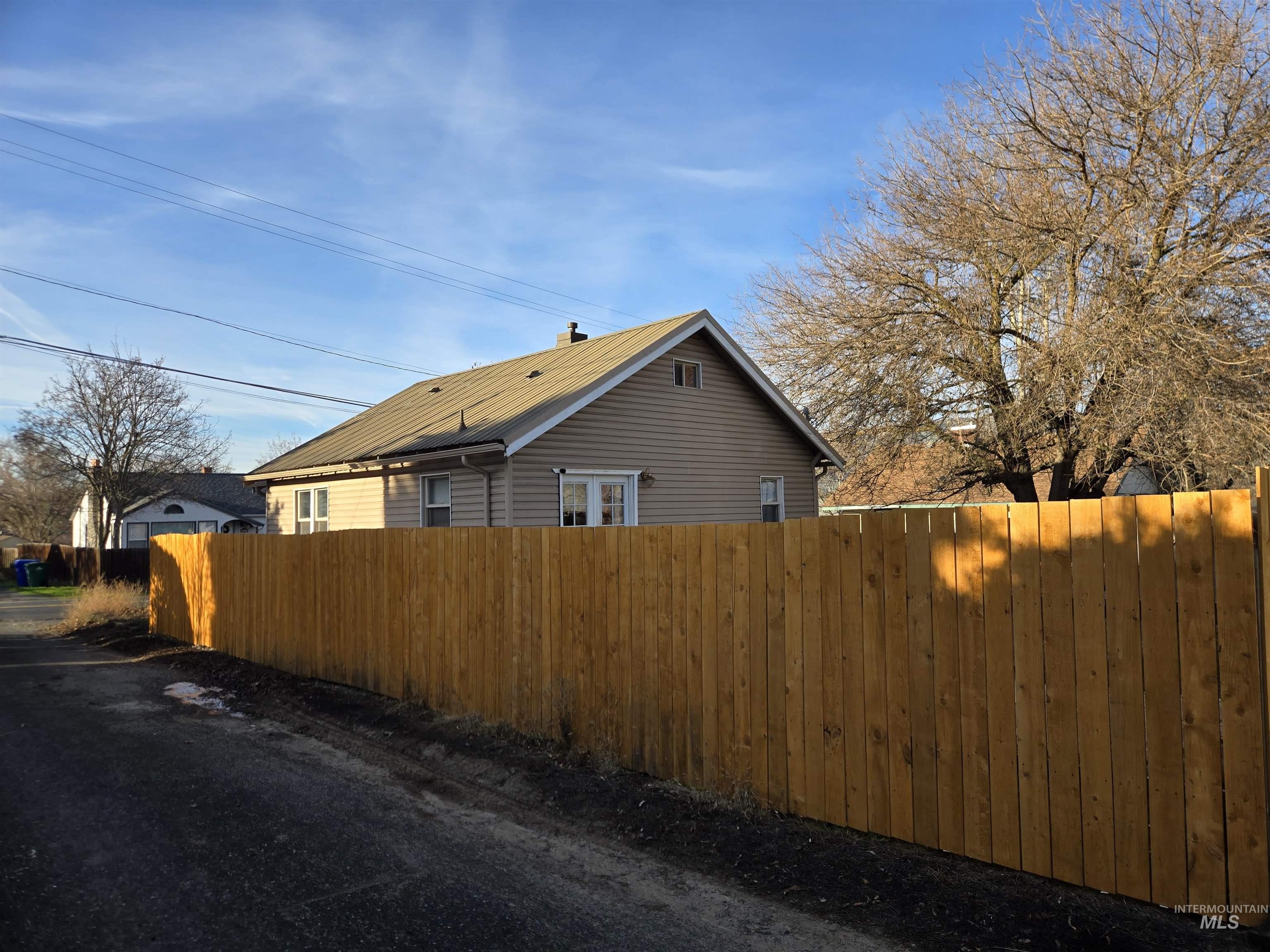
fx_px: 844
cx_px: 635
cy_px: 476
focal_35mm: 23
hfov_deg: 73.9
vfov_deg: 58.9
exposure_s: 1/970
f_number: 1.8
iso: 25
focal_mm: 5.4
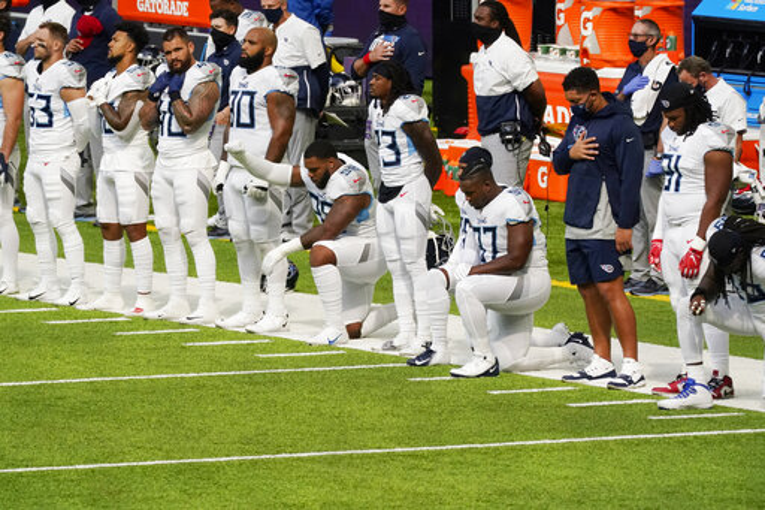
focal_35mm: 494
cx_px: 382
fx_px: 10494
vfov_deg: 2.8
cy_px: 255
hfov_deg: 4.2
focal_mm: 494
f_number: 11
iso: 4000
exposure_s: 1/1250
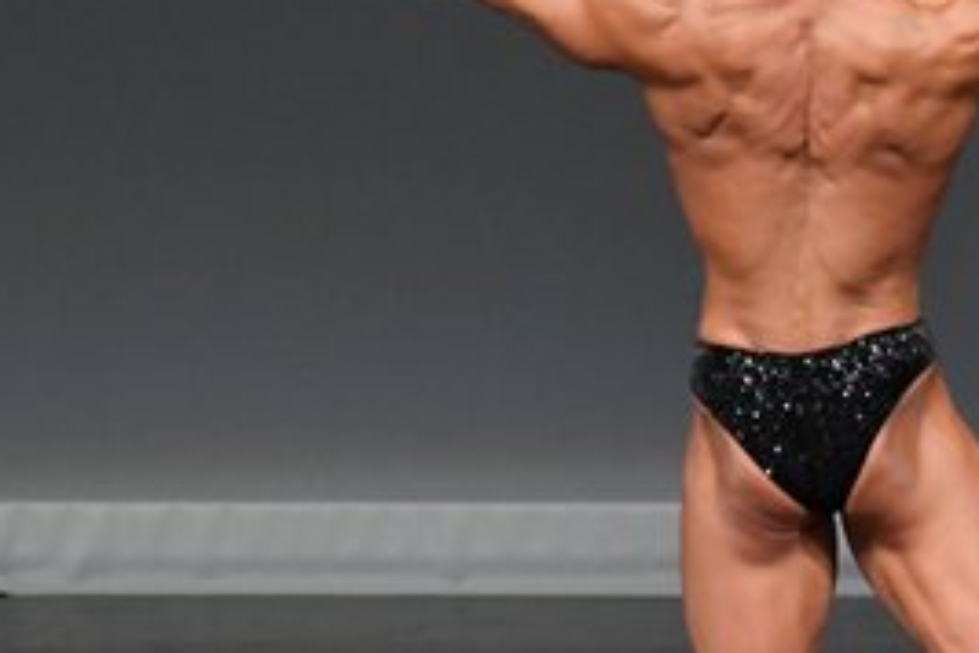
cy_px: 341
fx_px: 23685
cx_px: 988
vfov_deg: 1.6
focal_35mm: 871
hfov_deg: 2.4
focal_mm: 200
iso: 4000
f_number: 5.6
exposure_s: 1/400
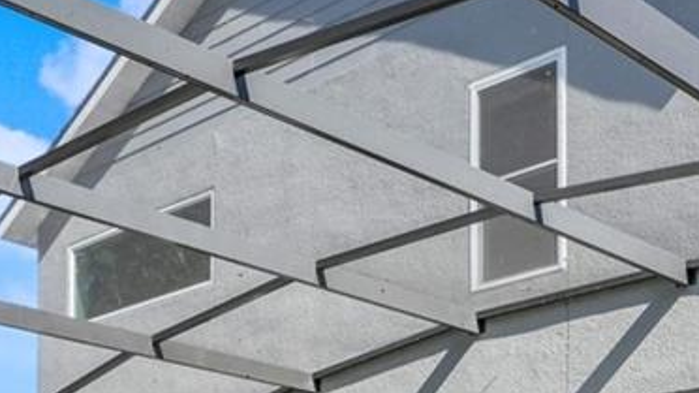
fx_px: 1334
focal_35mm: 72
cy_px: 679
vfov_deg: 14.9
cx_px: 494
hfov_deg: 29.1
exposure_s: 1/30
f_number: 9
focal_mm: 16
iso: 250
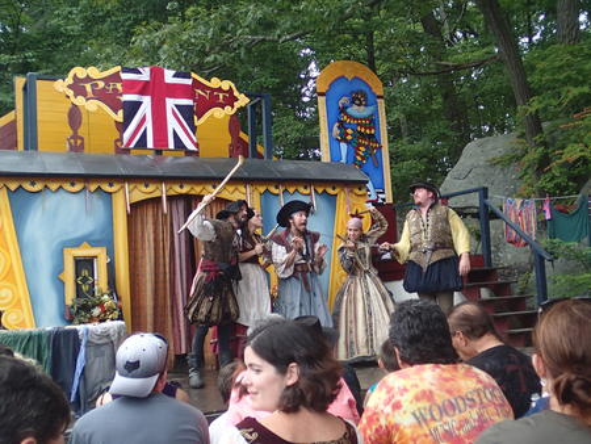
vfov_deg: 36.0
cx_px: 296
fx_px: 683
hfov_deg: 46.8
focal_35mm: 40
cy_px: 222
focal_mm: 7.3
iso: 100
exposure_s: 1/125
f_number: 2.8
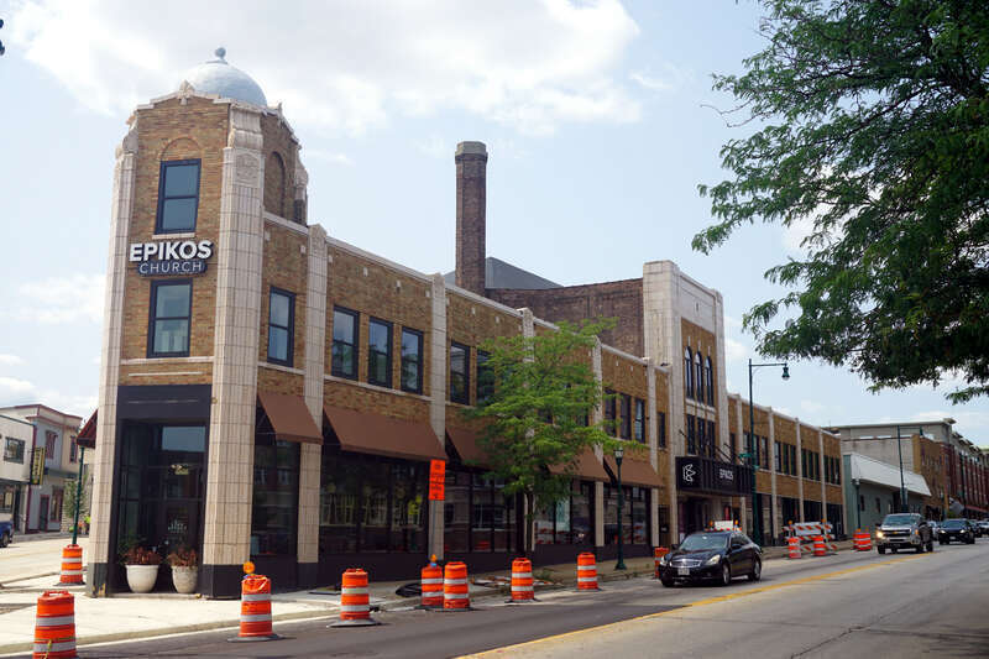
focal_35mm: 40
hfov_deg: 47.9
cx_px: 494
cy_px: 330
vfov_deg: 33.0
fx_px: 1112
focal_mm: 27
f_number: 11
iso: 100
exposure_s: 1/125
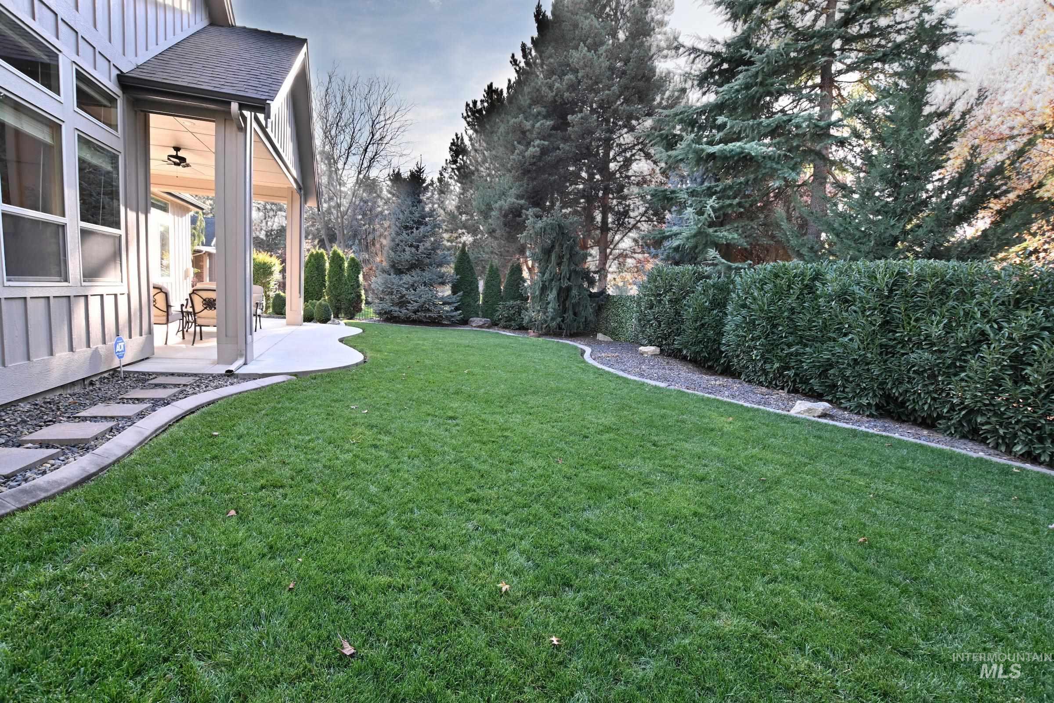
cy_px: 352
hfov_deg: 100.4
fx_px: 439
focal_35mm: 15
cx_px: 527
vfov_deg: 77.3
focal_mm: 10
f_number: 7.1
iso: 320
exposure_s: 1/50
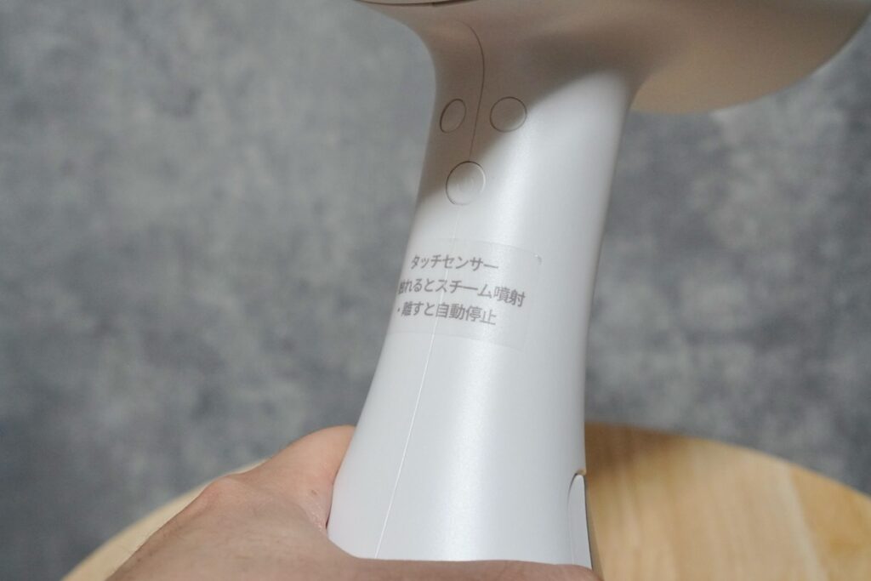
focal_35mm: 52
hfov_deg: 37.8
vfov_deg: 25.8
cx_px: 436
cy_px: 290
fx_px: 1270
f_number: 5.6
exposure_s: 1/60
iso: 2000
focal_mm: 35
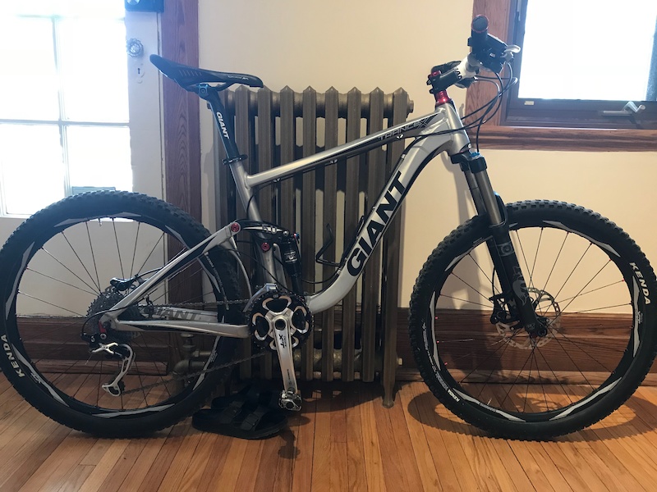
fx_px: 531
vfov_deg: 49.7
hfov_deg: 63.4
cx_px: 328
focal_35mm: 28
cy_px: 246
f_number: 1.8
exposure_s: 1/15
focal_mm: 3.99
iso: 50
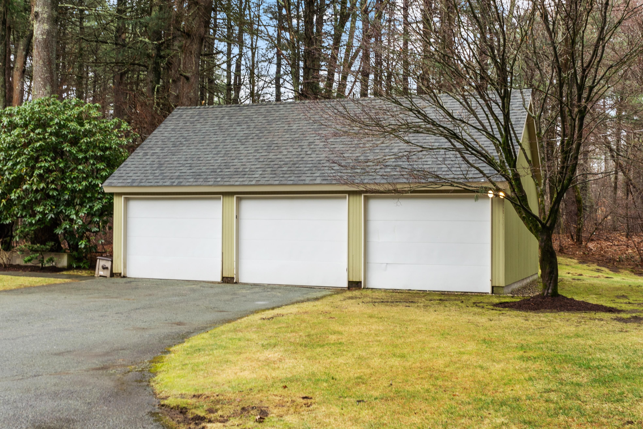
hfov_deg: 46.4
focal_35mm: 42
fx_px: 750
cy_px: 214
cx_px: 322
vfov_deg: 31.9
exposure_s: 1/60
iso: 100
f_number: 7.1
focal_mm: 28
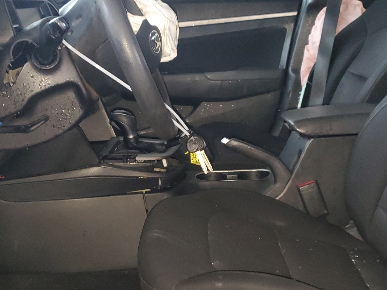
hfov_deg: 39.7
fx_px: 537
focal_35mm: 48
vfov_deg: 30.2
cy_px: 163
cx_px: 194
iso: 375
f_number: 1.5
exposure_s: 1/15
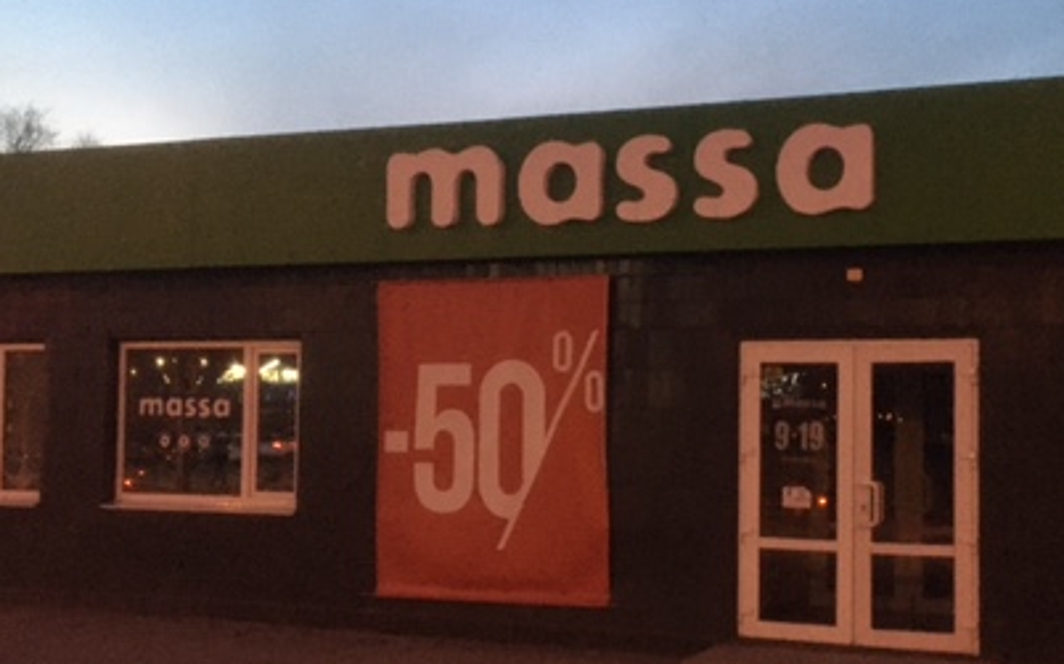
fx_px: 1420
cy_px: 365
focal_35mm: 49
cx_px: 675
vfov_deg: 26.3
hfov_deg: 40.7
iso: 320
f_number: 2.2
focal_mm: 4.15
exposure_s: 1/17
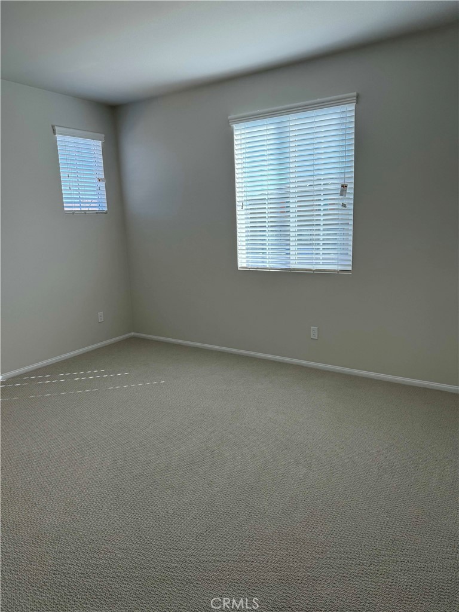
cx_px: 230
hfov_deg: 56.8
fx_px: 424
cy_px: 306
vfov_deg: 71.6
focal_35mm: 24
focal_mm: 6.76
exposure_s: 1/336
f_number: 1.78
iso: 80
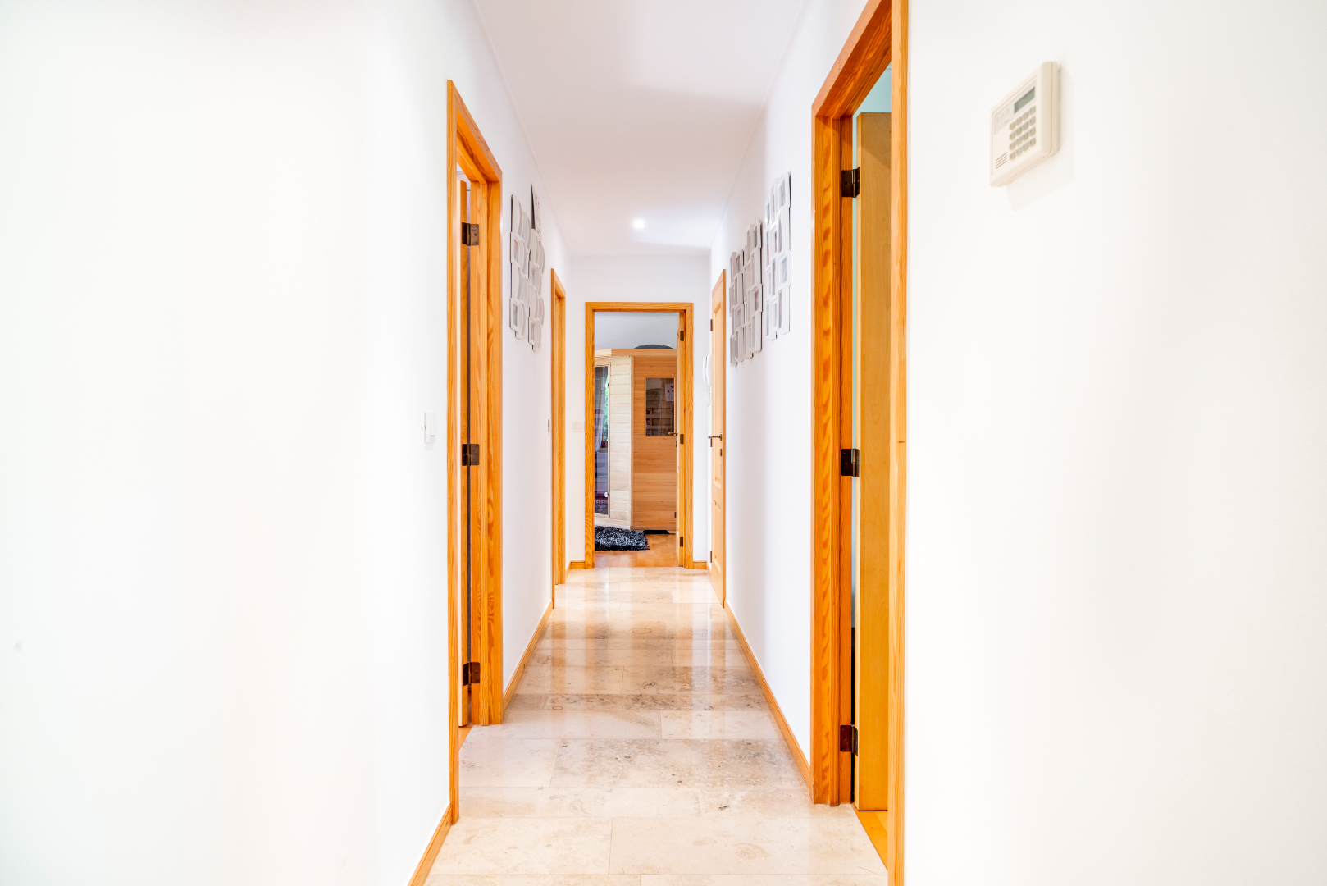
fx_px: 811
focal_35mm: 22
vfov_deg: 57.3
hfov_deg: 78.6
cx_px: 664
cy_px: 443
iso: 100
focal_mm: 22
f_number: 11
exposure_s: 1.3
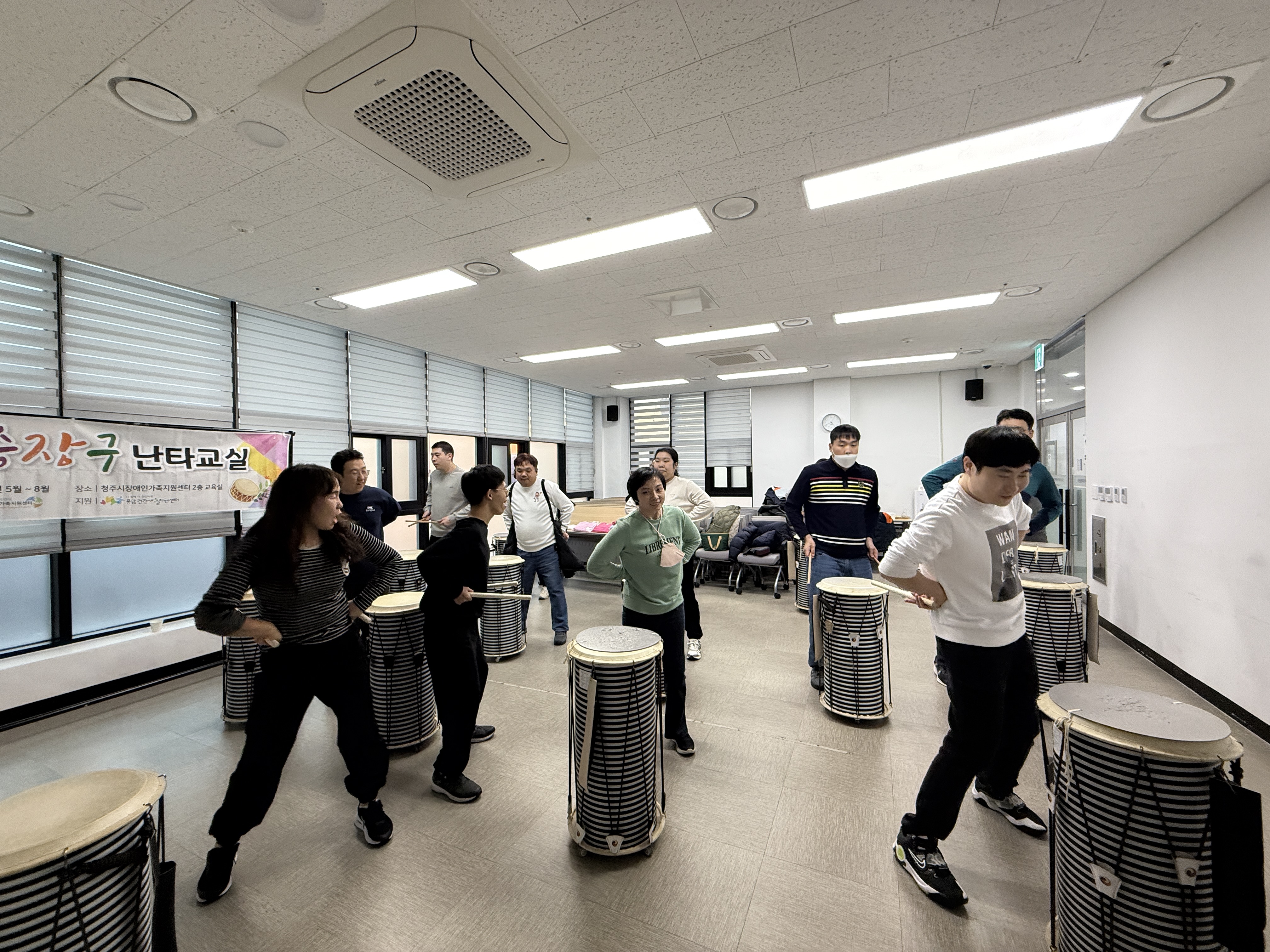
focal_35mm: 14
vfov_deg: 85.7
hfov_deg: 102.1
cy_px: 476
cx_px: 635
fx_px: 514
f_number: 2.2
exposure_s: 1/120
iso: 160
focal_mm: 2.22
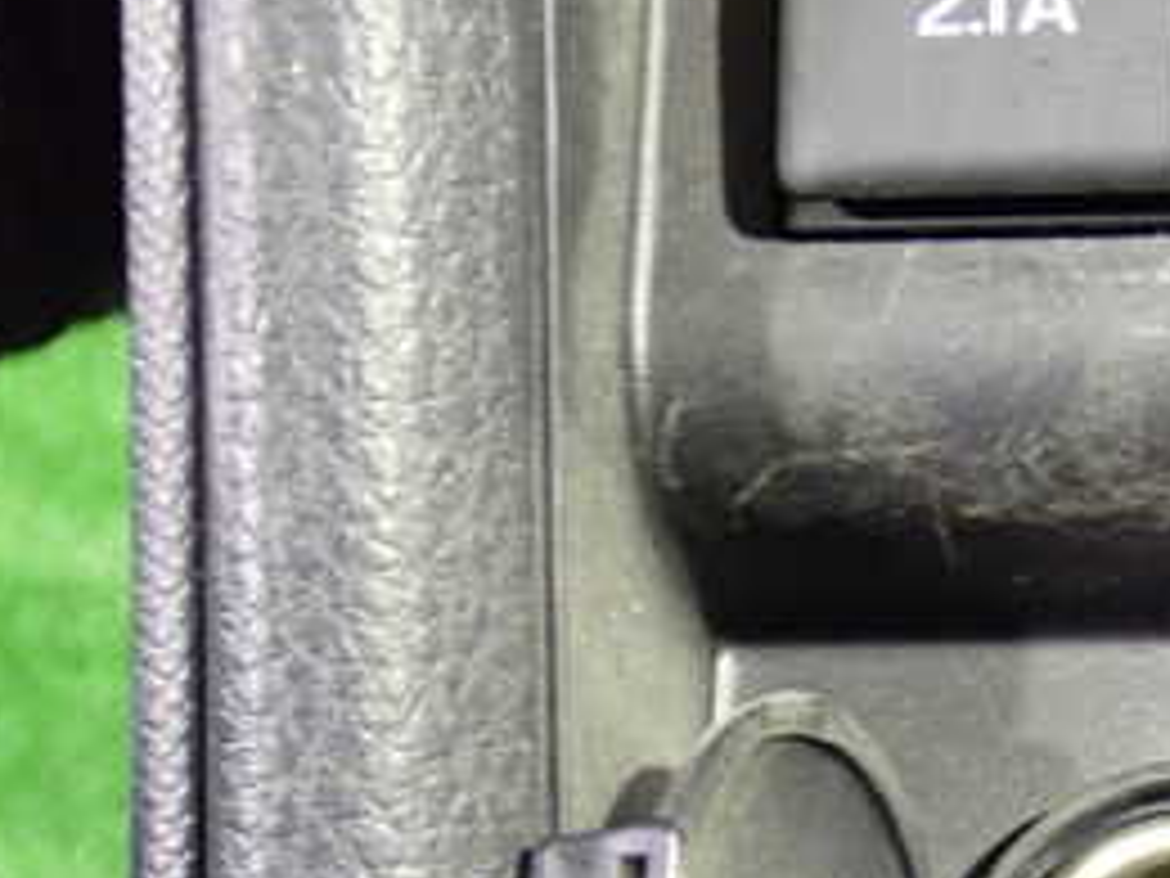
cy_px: 617
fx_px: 2805
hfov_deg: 23.2
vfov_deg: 17.7
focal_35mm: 83
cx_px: 958
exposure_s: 1/10
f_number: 2.5
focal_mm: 6.37
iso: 800
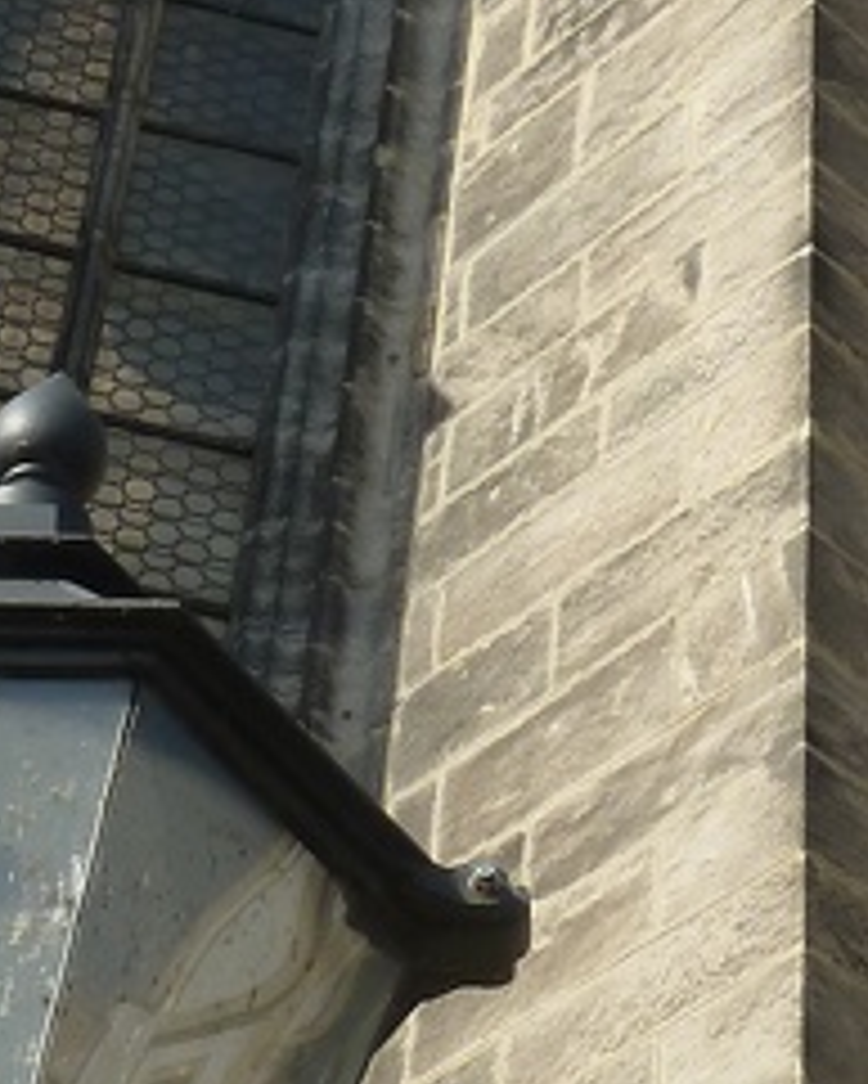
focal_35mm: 93
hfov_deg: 16.4
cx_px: 742
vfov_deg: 20.6
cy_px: 459
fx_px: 2985
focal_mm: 4.7
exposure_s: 1/500
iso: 80
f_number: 4.5
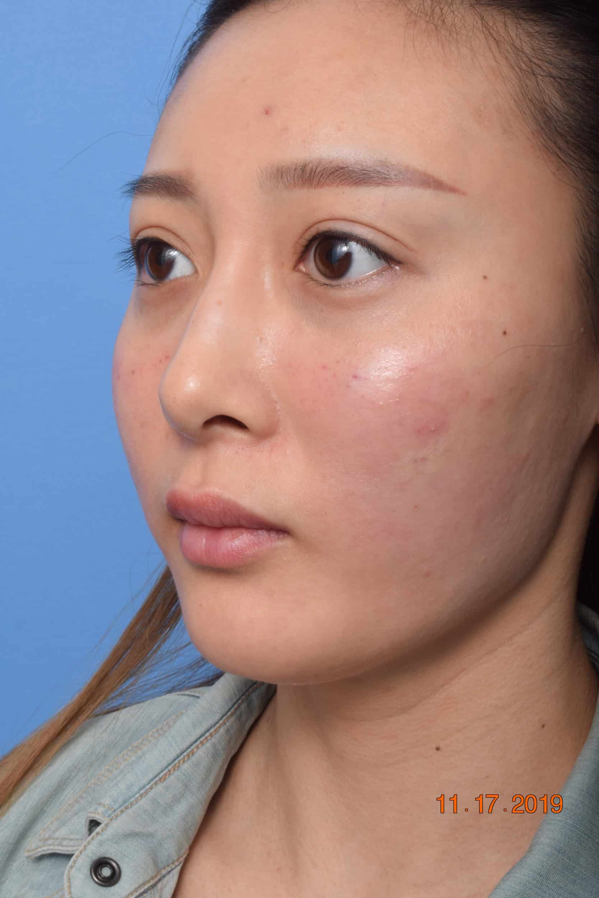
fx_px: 1572
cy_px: 449
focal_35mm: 63
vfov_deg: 31.9
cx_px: 300
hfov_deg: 21.6
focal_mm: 42
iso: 400
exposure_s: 1/200
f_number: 29
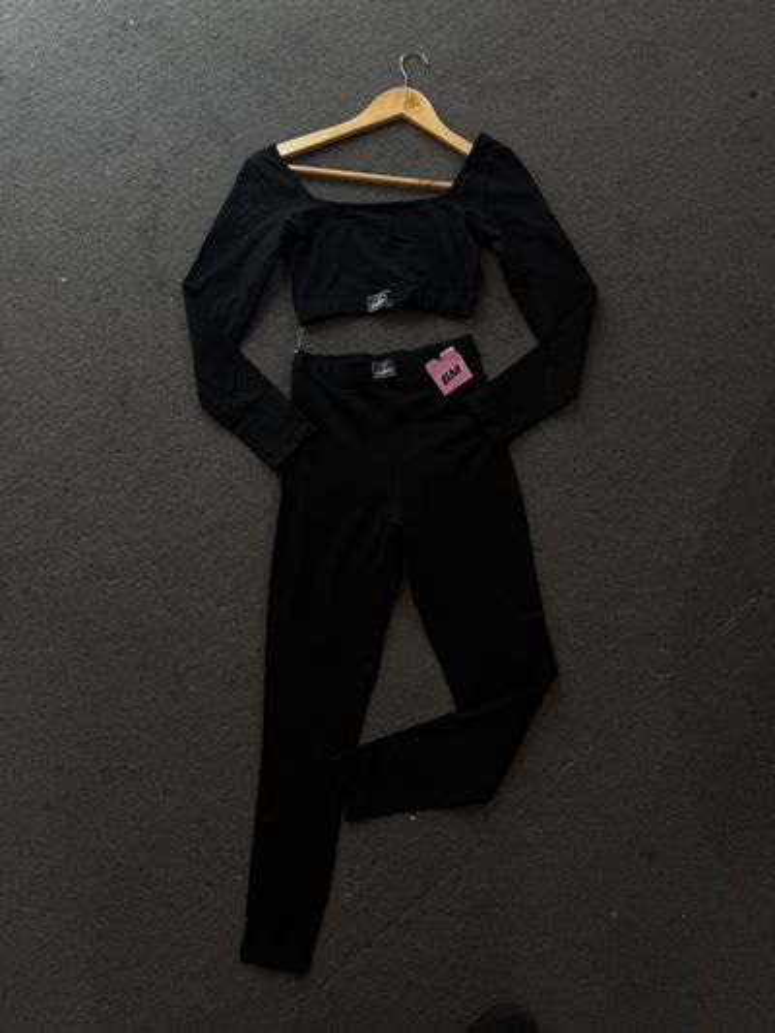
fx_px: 716
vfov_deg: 71.6
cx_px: 388
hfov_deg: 56.8
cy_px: 516
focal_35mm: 24
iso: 125
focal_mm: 6.76
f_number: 1.78
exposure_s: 1/100
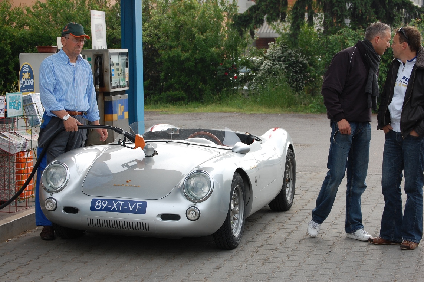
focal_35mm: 82
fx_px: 971
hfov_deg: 24.6
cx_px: 212
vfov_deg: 16.5
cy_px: 141
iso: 200
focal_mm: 55
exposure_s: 1/250
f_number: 8
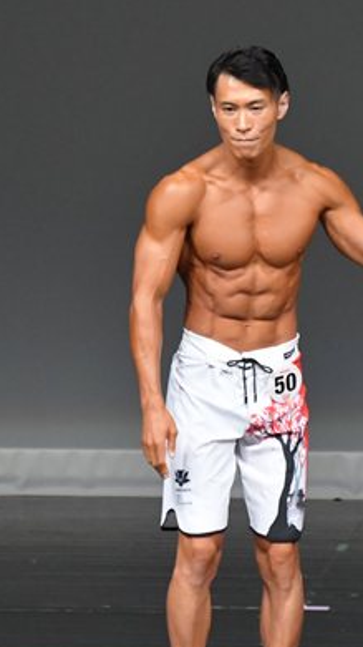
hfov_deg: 1.7
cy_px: 370
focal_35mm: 718
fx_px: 12302
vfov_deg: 3.0
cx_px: 238
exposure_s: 1/400
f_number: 5.6
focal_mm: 230
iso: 4000
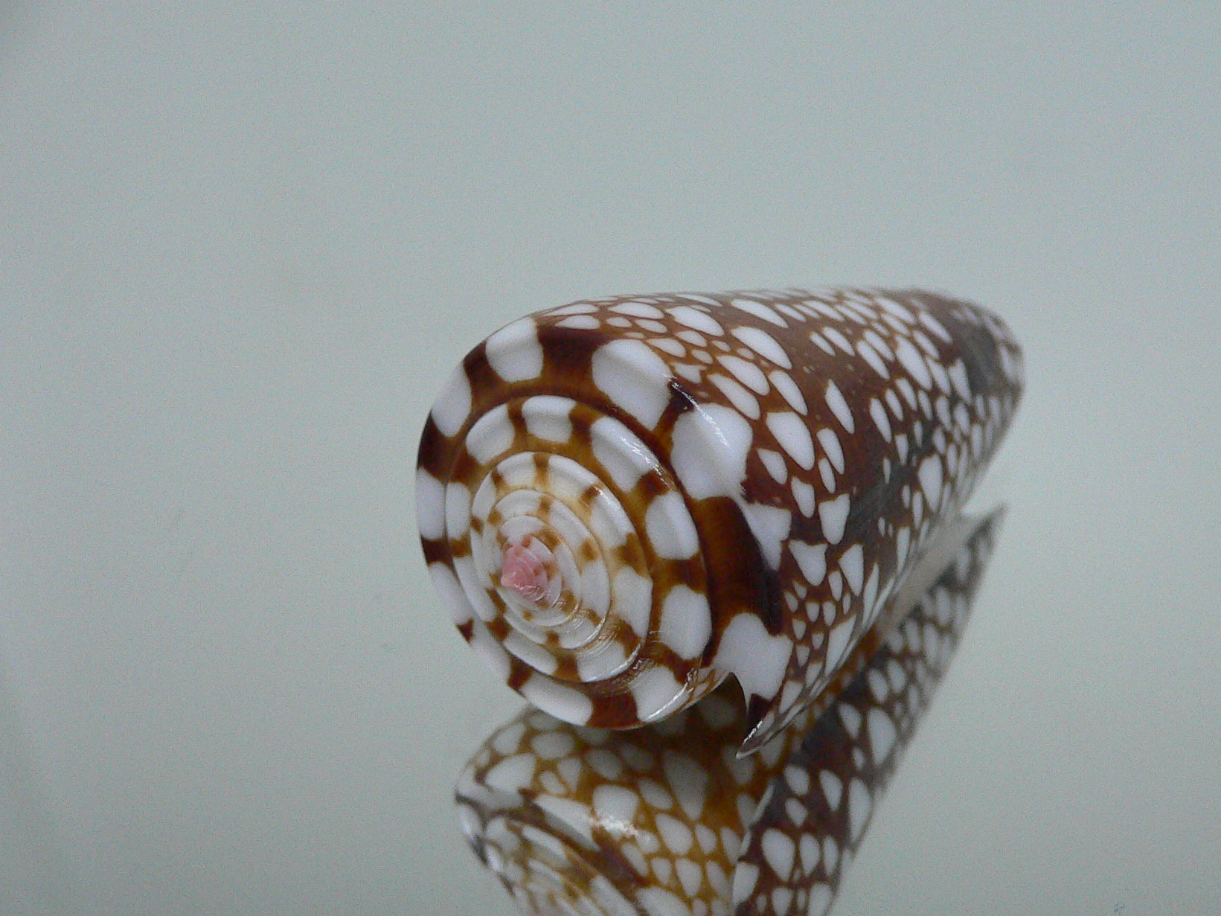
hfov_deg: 43.7
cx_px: 705
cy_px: 495
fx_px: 1517
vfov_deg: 33.6
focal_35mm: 43
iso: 200
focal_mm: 4.6
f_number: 2.8
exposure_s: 1/60
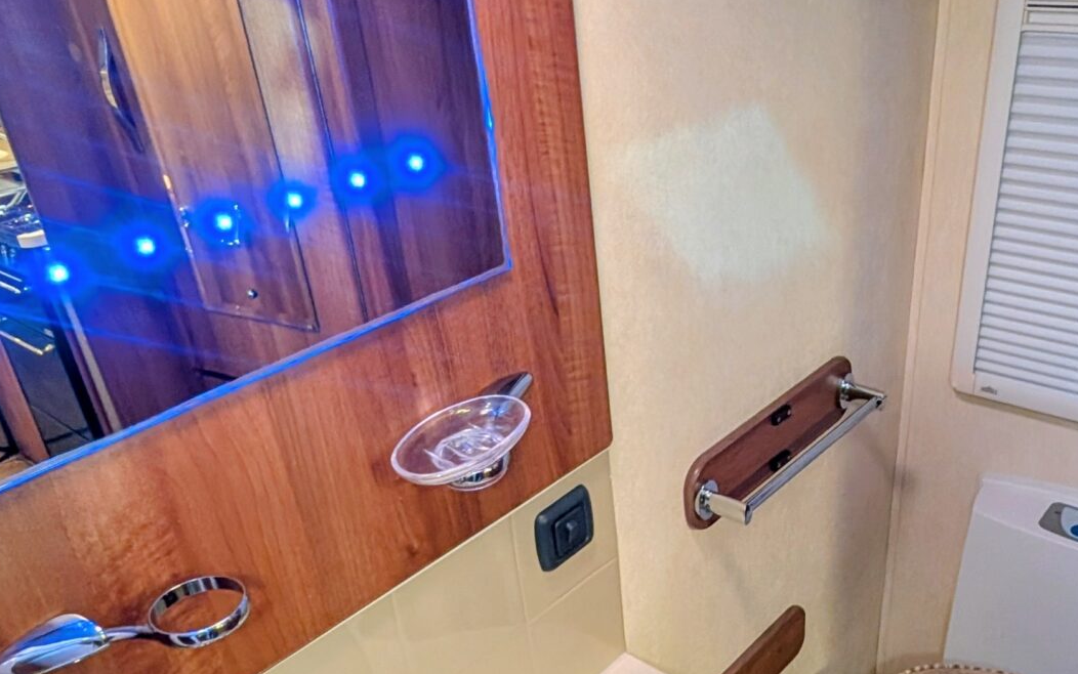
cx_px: 656
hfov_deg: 60.6
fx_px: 911
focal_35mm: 31
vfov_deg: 39.5
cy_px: 508
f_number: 1.7
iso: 224
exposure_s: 1/25
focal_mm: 2.02
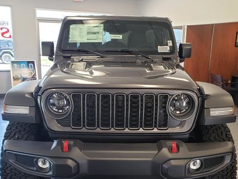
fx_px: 248
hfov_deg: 51.3
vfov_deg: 39.4
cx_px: 111
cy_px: 113
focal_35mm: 36
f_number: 2.4
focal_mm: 4.3
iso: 100
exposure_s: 1/50
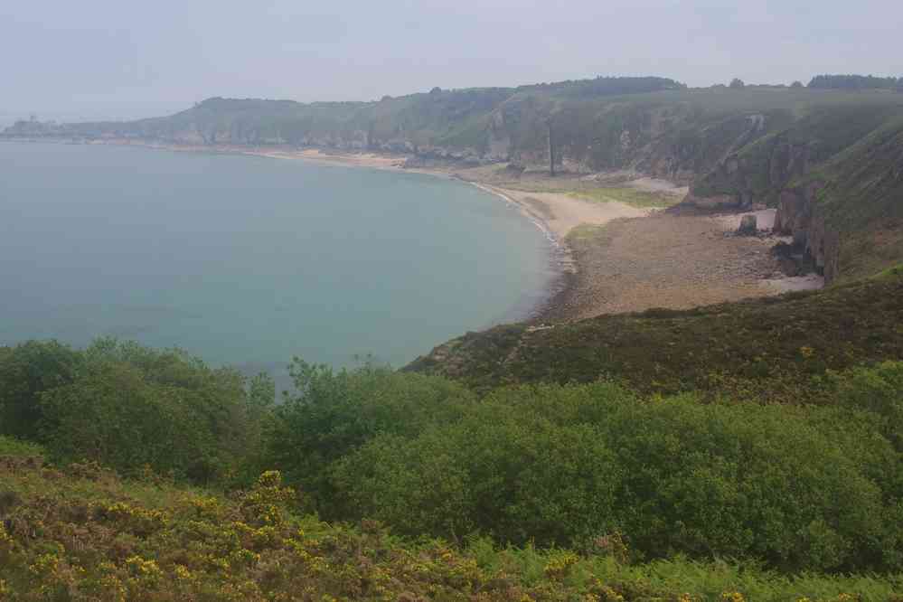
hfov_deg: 49.6
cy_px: 301
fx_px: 978
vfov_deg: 34.2
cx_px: 452
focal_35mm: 39
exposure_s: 1/60
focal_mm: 26
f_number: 11
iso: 200
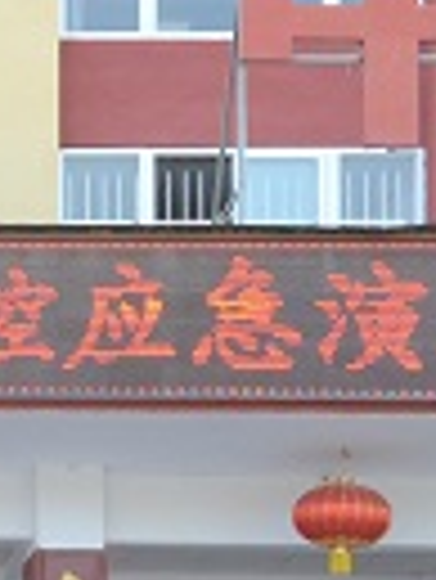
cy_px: 665
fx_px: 3152
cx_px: -414
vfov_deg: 10.4
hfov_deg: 7.6
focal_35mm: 188
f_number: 9.5
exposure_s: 1/350
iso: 1600
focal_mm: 28
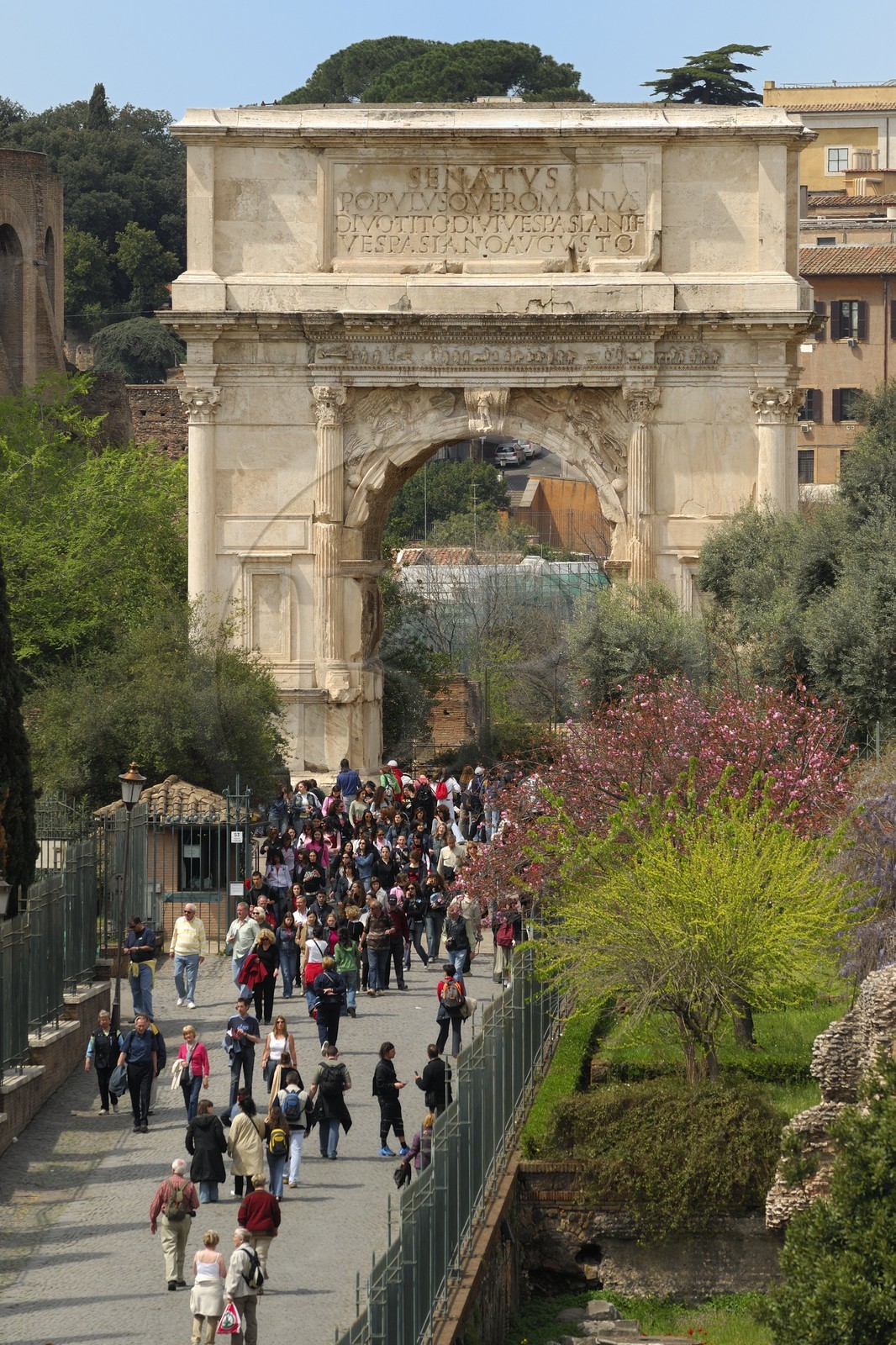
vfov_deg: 6.9
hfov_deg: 4.6
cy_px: 672
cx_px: 448
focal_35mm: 300
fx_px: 11204
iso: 100
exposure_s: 1/200
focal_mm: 200
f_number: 7.1
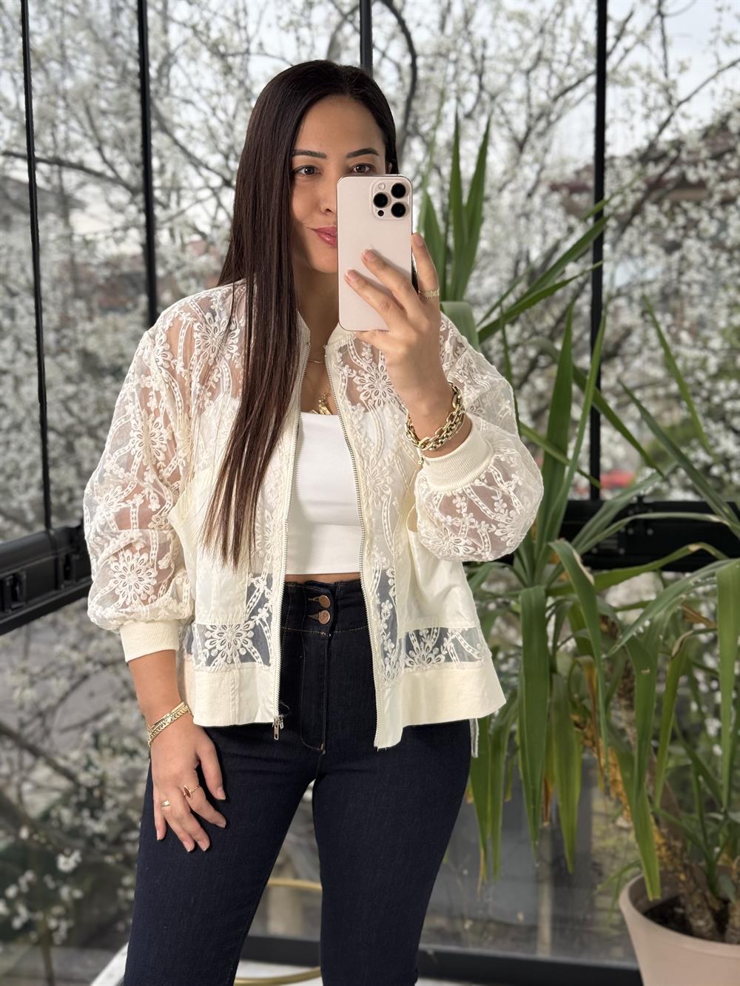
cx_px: 370
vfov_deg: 39.7
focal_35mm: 48
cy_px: 493
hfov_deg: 30.3
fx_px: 1368
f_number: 1.78
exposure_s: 1/142
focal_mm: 6.76
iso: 64
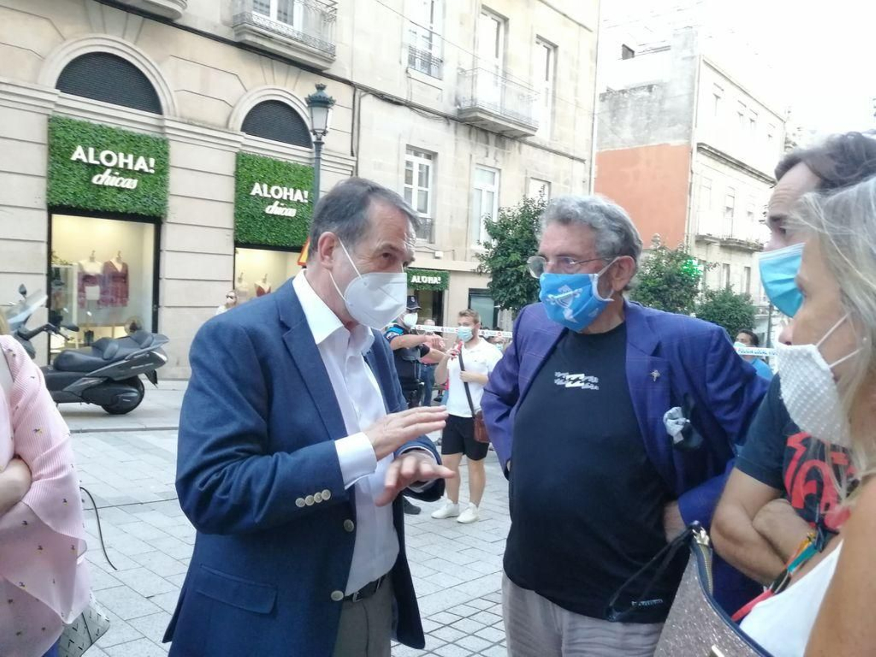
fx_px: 683
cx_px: 438
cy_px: 328
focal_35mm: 27
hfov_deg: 65.3
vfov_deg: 51.4
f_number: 1.8
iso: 400
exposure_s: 1/100
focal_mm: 3.96
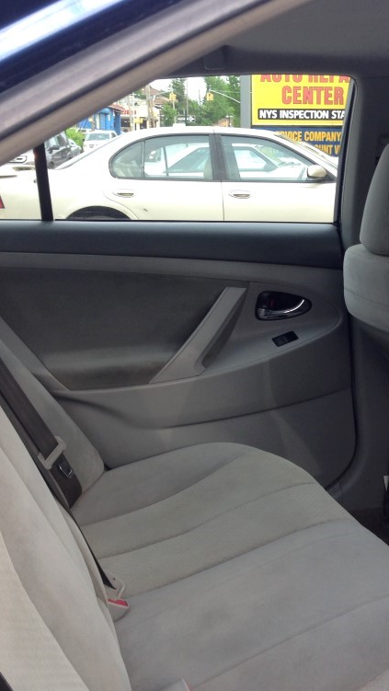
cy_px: 352
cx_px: 323
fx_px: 898
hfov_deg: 24.0
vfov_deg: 42.1
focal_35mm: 49
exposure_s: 1/140
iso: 50
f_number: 2.4
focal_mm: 4.12
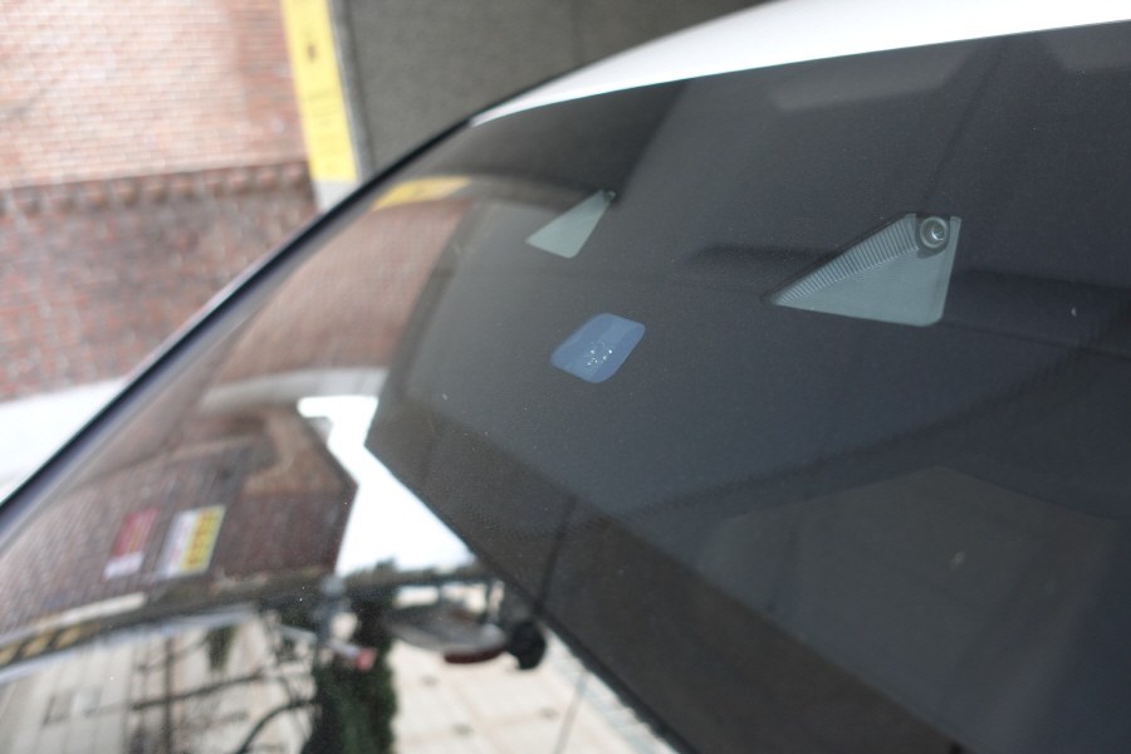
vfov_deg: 53.1
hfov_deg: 73.7
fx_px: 754
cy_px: 377
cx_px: 566
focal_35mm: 24
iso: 125
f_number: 2
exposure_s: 1/30
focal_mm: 8.8
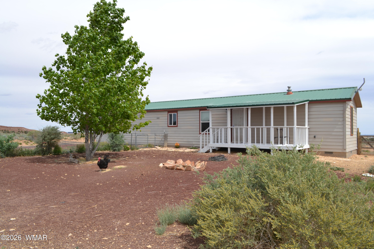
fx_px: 280
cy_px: 124
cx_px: 187
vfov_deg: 47.9
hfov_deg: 67.4
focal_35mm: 27
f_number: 9
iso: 100
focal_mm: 18
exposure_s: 1/200
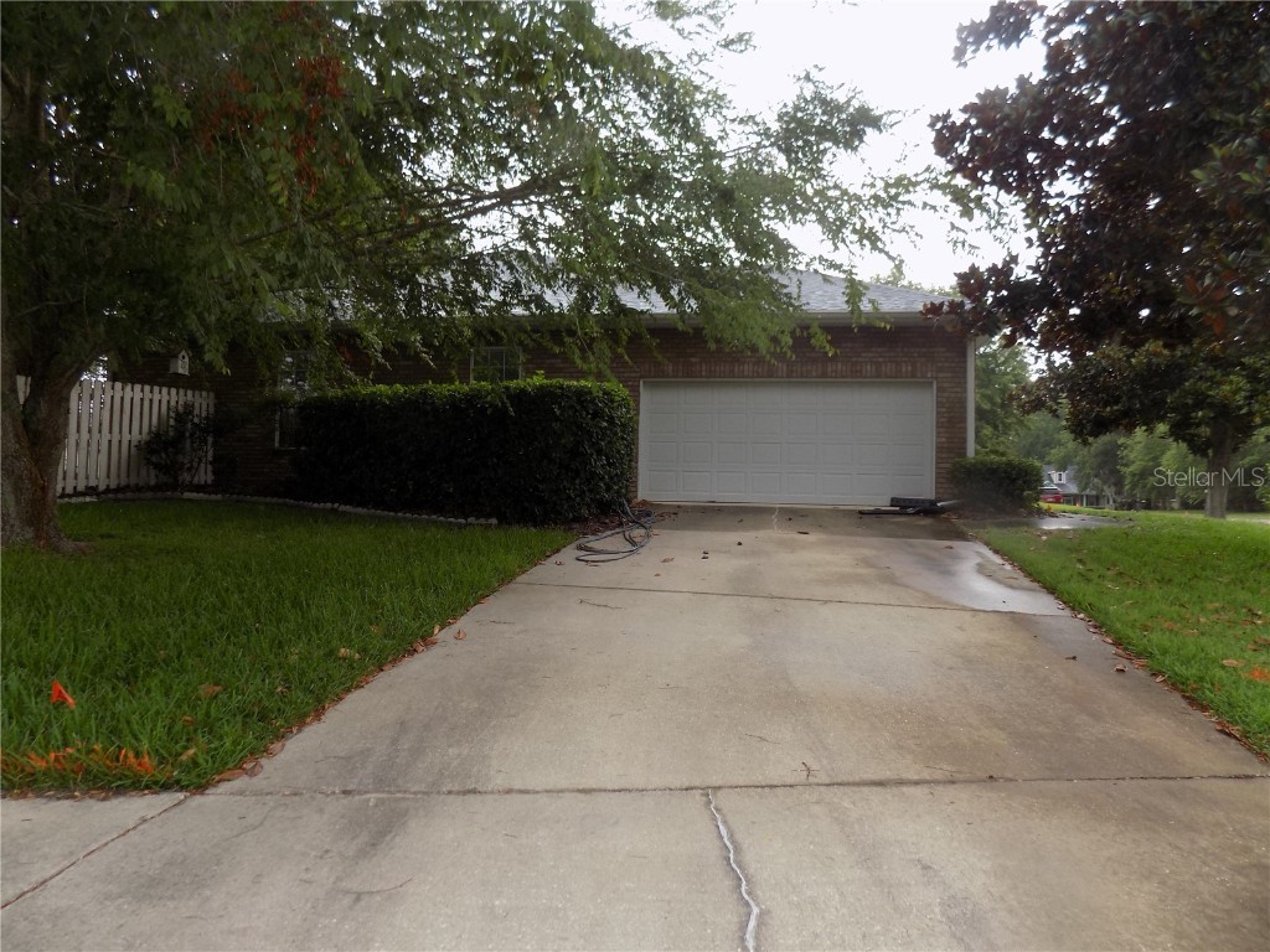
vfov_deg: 58.9
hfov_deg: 73.9
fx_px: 844
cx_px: 635
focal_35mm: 23
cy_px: 476
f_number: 3.1
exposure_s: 1/60
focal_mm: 4
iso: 80
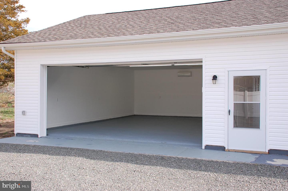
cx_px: 144
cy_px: 96
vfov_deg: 34.1
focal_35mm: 39
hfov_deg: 49.6
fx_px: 311
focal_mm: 26
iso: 200
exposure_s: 1/200
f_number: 7.1
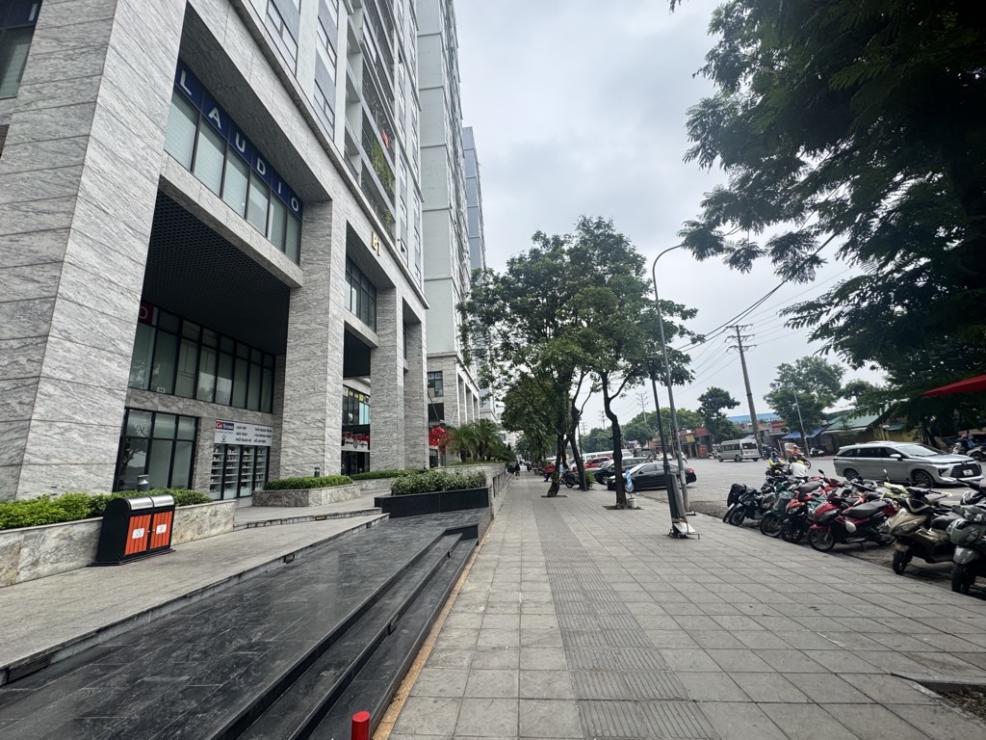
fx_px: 399
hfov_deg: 102.1
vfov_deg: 85.7
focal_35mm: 14
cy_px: 370
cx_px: 493
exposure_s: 1/403
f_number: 2.2
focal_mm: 2.22
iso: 40
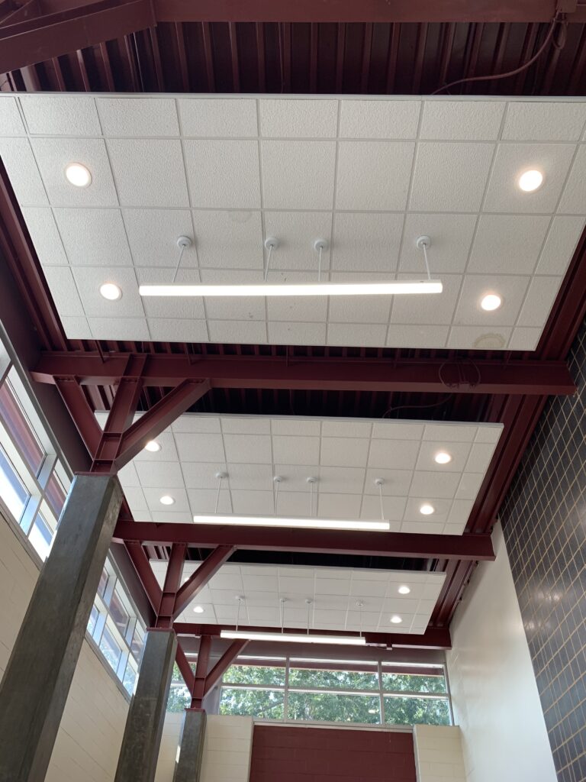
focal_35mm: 26
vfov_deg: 67.3
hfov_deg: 53.1
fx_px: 587
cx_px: 293
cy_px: 391
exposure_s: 1/120
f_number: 1.8
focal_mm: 4.25
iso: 40
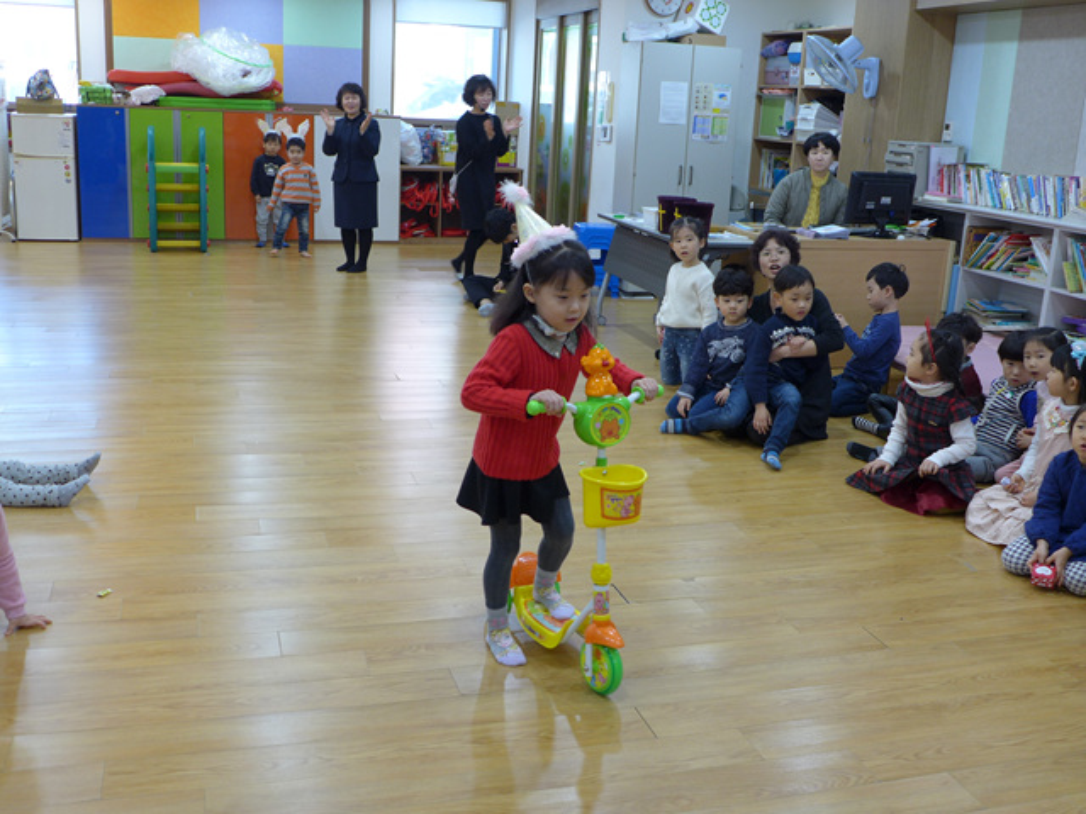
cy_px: 407
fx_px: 1161
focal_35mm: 37
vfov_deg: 38.7
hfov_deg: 50.1
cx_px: 543
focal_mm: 7.3
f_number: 1.7
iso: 100
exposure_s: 1/80
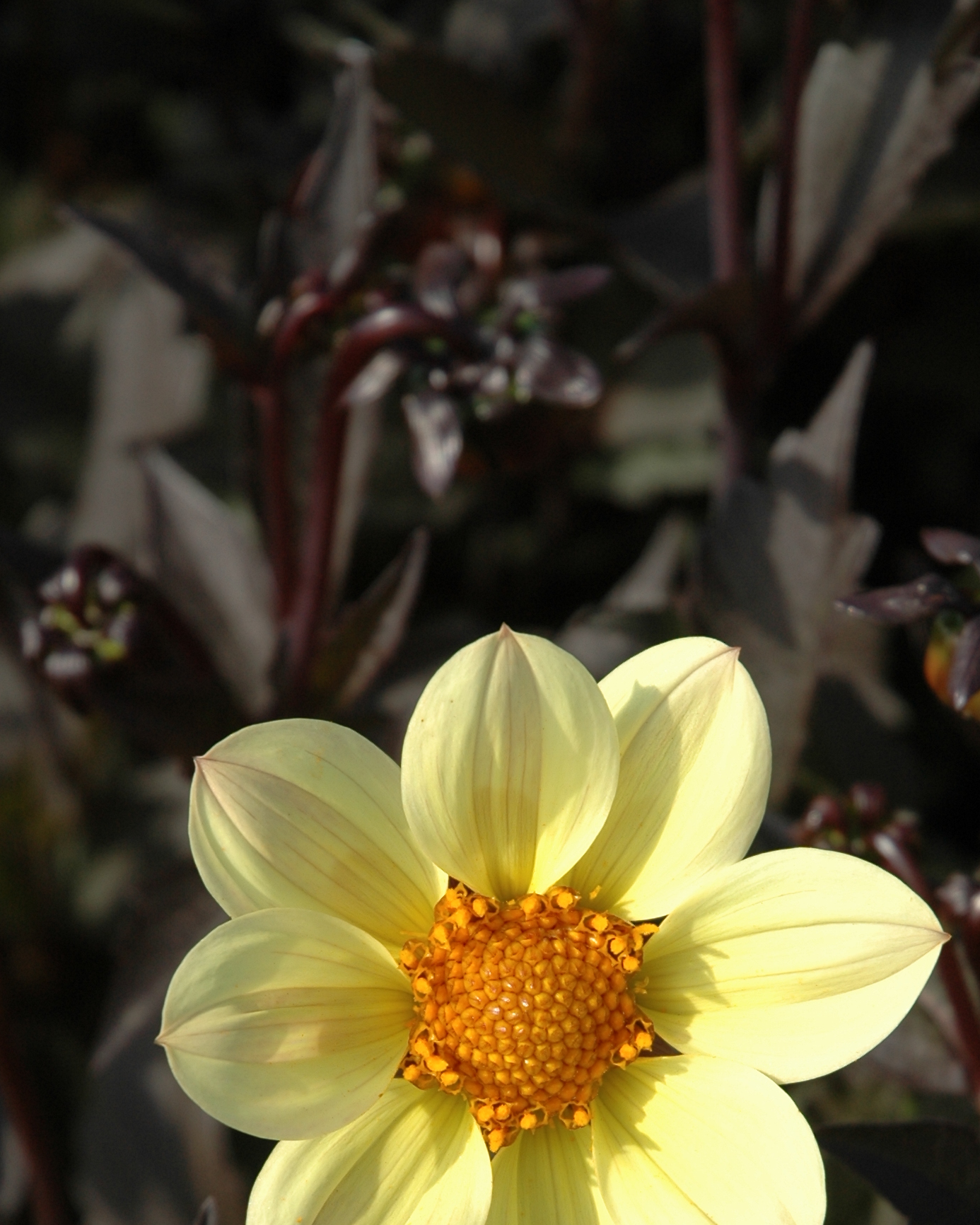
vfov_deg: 11.2
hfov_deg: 9.0
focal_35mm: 171
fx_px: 6199
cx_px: 573
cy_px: 1040
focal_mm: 70
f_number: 6.3
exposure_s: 1/640
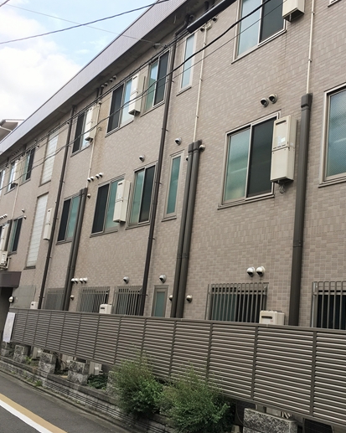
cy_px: 211
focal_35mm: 39
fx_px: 500
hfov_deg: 37.6
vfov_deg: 46.9
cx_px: 241
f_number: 2.2
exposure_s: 1/527
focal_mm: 4.15
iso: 25
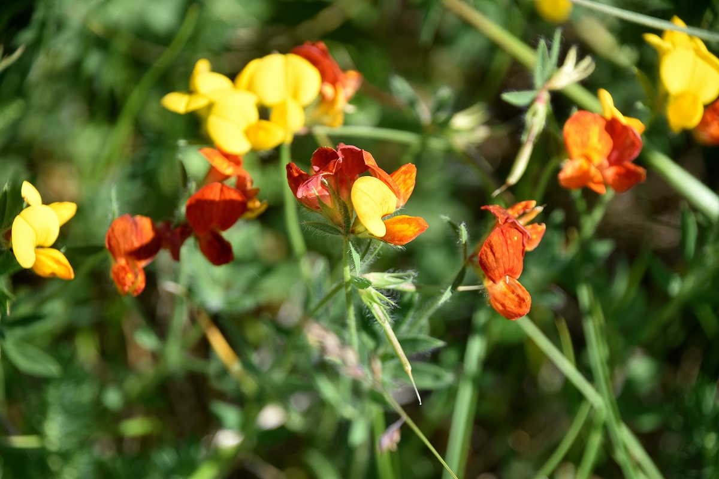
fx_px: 5991
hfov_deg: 6.9
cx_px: 360
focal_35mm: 300
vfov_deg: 4.6
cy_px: 240
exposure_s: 1/400
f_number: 8
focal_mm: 200
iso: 200
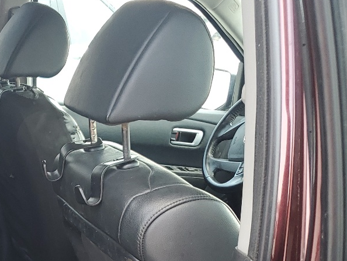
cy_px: 277
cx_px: -50
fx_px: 702
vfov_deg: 20.2
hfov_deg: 25.4
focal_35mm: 70
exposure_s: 1/120
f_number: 1.5
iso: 54
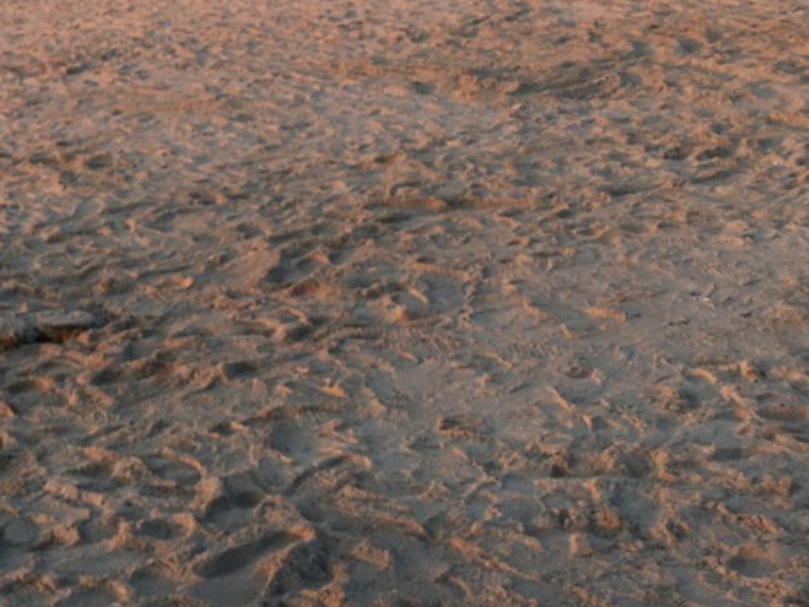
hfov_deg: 28.7
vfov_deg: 21.4
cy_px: -69
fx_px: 1519
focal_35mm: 65
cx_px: 94
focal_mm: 4.15
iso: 25
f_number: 2.2
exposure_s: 1/172
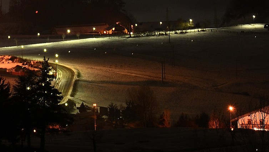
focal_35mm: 311
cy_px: -122
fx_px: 2218
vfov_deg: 3.9
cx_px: -60
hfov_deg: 6.9
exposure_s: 15
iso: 100
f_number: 5.3
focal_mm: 62
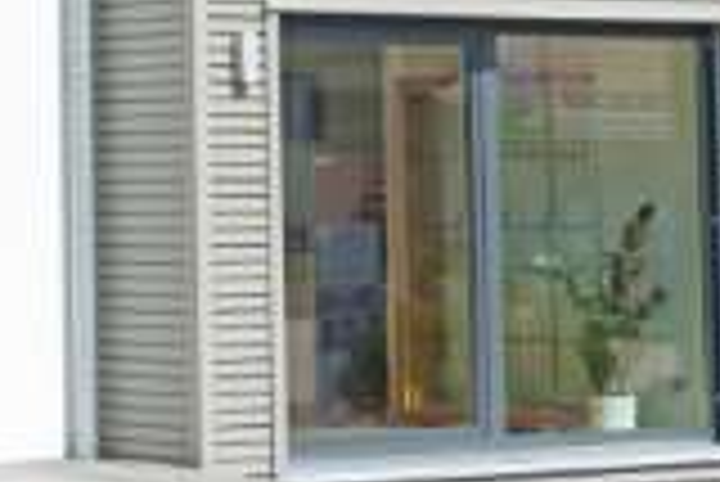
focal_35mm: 171
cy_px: -149
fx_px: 3423
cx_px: -297
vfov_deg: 7.9
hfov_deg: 11.6
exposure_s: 1/400
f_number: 10
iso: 100
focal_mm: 38
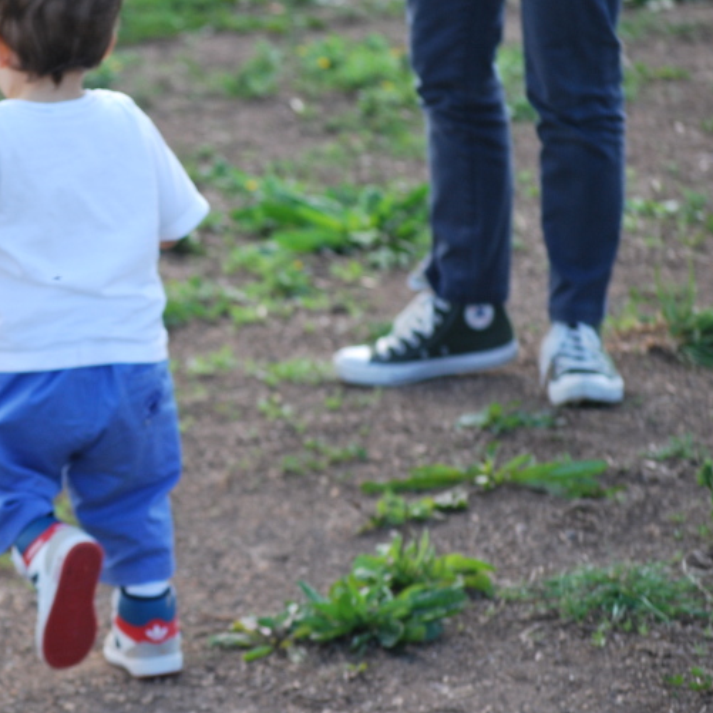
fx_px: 5170
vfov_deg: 7.9
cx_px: 97
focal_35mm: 222
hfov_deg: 7.9
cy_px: 291
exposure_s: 1/320
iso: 200
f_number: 4.5
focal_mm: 85
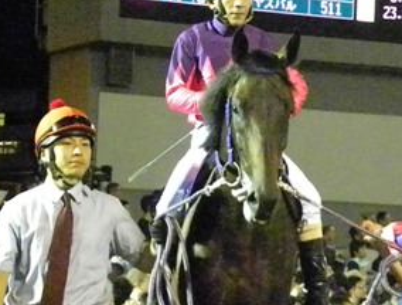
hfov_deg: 10.9
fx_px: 2109
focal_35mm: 181
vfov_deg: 8.3
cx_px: 267
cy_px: 158
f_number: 5
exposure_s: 1/174
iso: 6400
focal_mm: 23
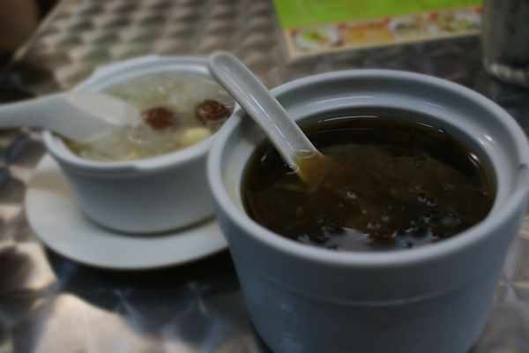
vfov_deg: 34.2
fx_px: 573
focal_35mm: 39
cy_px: 176
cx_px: 264
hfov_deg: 49.6
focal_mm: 26
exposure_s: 1/10
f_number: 4.5
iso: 100
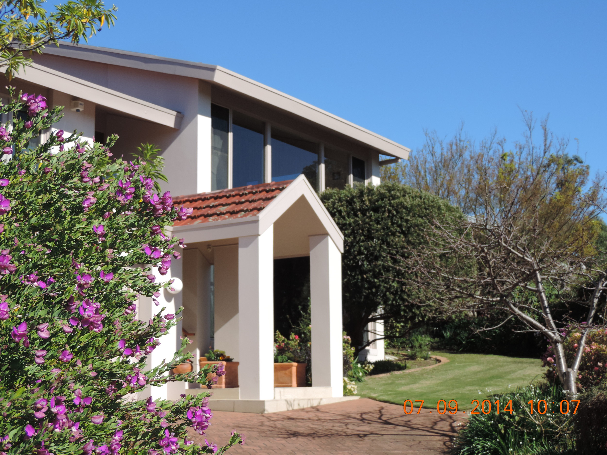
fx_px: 964
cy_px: 228
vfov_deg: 26.6
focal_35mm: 55
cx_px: 304
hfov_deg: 34.9
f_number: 3.7
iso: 80
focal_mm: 9.8
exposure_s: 1/640
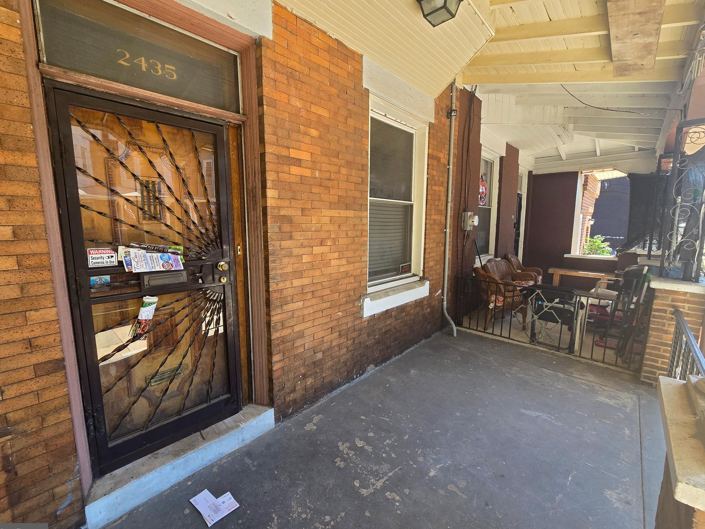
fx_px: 285
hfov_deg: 102.0
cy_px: 269
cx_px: 335
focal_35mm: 14
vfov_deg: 85.7
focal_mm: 2.2
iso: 125
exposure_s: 1/359
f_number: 2.2
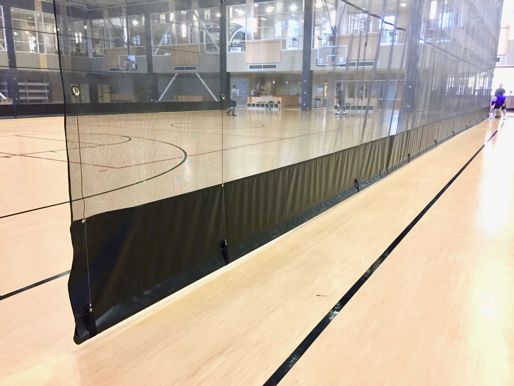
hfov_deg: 61.7
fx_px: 431
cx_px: 257
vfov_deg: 48.2
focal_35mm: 29
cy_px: 193
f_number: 2.2
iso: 200
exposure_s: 1/30
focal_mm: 4.15
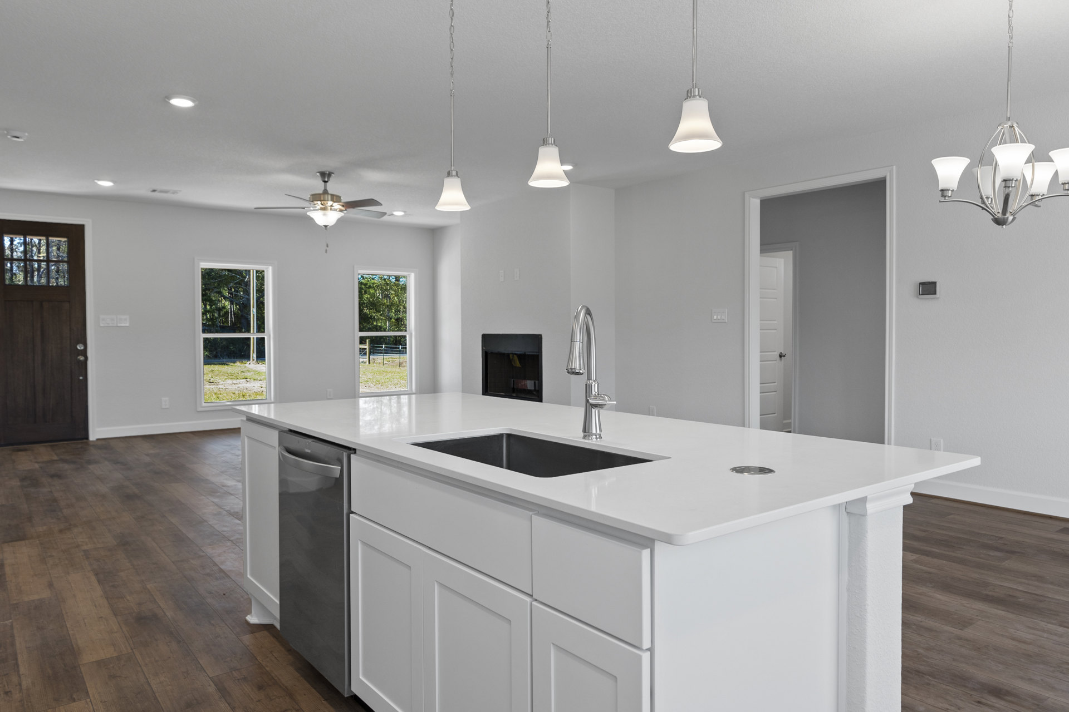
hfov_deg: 73.7
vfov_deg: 53.1
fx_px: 713
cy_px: 356
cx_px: 534
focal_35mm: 24
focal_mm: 16
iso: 100
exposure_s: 1/60
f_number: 4
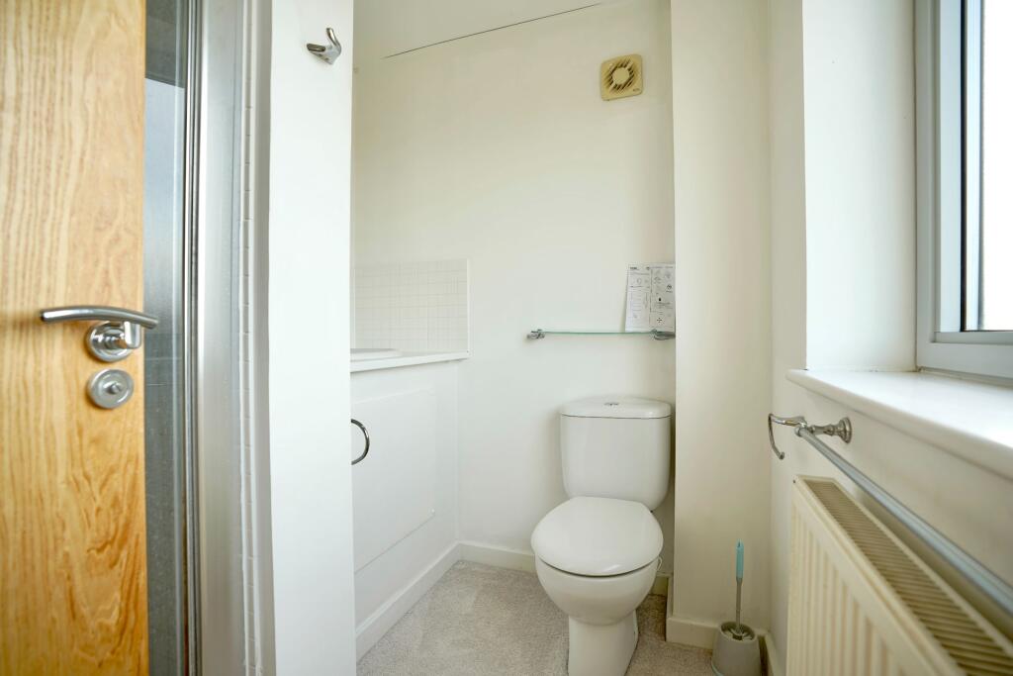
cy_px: 338
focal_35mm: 16
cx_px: 506
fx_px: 450
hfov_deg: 96.7
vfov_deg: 73.8
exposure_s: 1/60
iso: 100
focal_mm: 16
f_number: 4
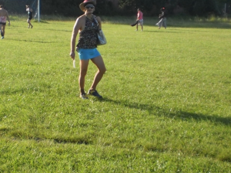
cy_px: 79
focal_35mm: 75
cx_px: 96
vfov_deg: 19.6
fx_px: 500
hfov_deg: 26.0
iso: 100
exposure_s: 1/640
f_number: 3.1
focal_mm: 6.3
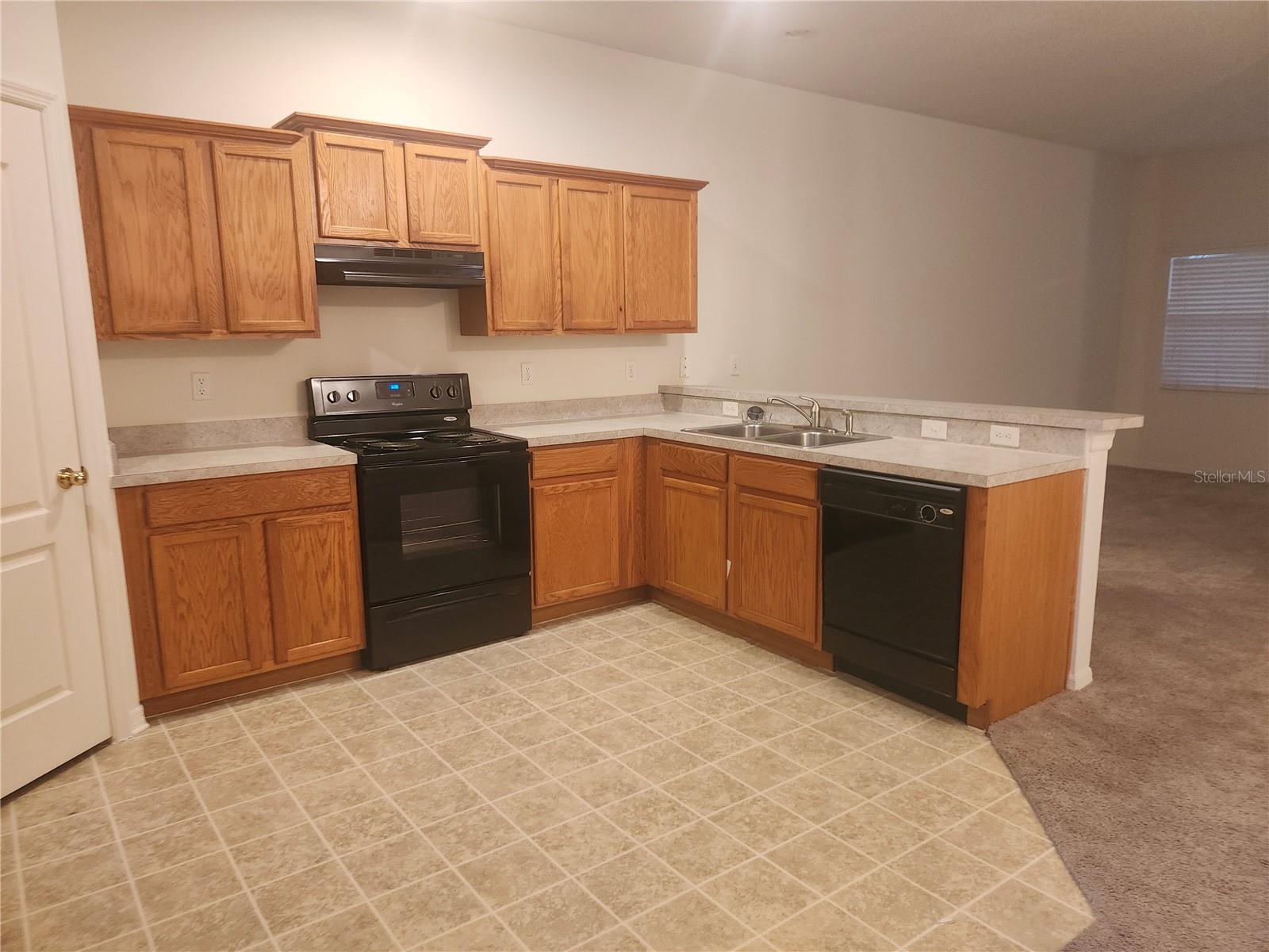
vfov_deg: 58.9
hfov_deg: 73.9
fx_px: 843
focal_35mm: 23
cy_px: 476
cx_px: 634
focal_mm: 5.54
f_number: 1.8
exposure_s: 1/15
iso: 160
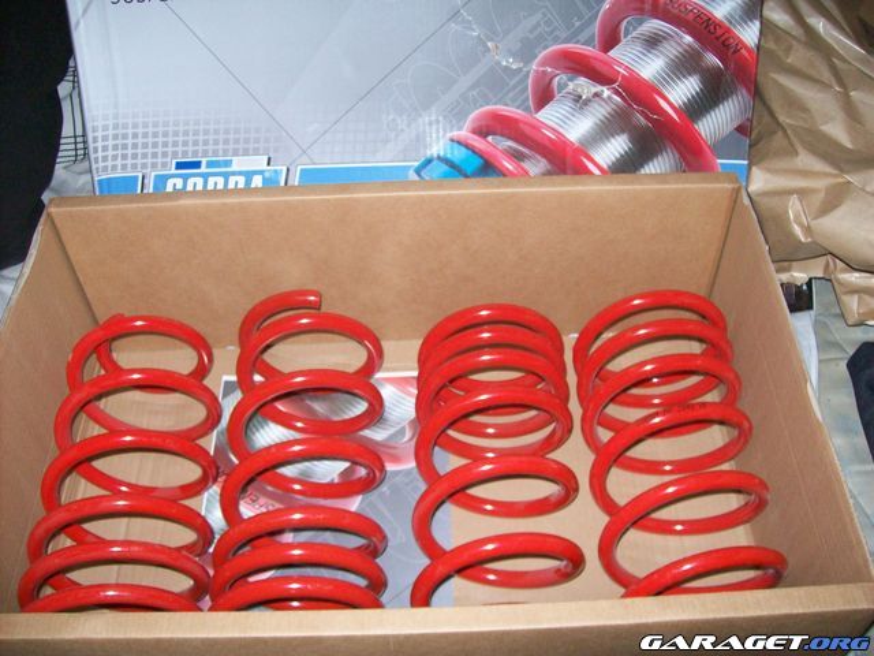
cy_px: 328
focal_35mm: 36
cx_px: 437
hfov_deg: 51.4
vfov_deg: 39.7
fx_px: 909
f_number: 2.7
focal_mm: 6
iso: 200
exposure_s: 1/64
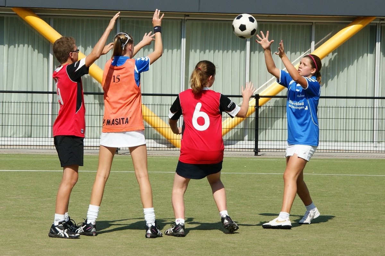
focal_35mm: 128
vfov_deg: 10.7
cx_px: 192
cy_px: 128
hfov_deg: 16.1
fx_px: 1362
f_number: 11
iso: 200
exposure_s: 1/400
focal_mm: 85
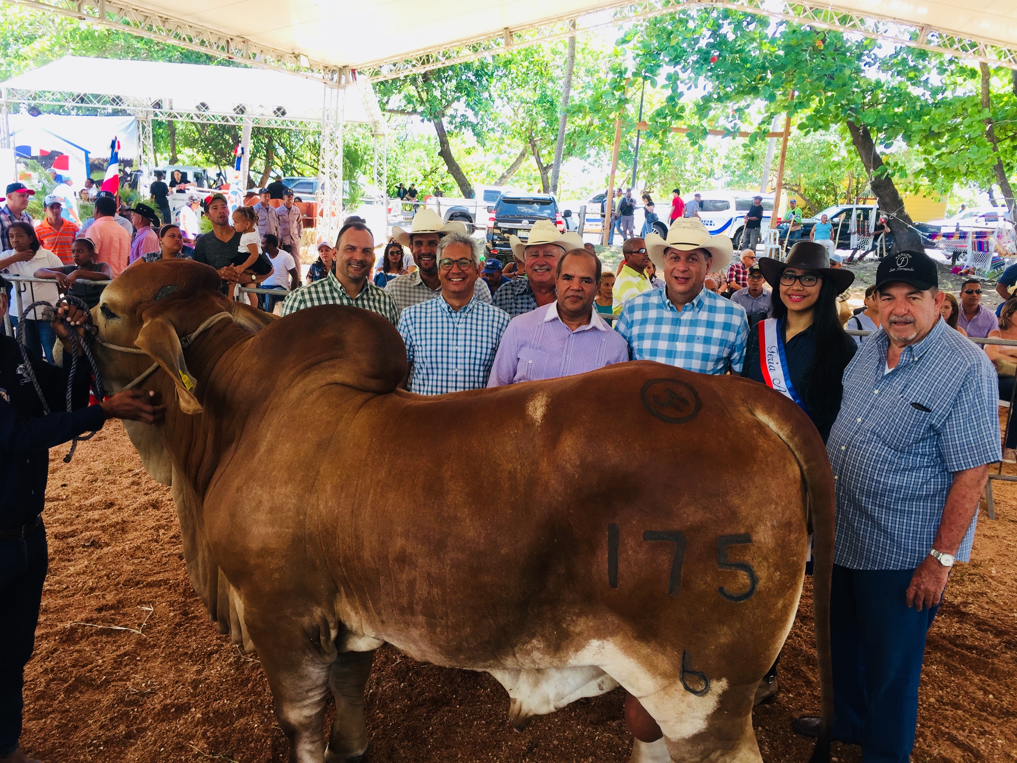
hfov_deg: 61.7
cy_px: 382
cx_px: 508
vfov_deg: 48.2
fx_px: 852
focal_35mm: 29
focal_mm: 4.15
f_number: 2.2
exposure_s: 1/120
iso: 32
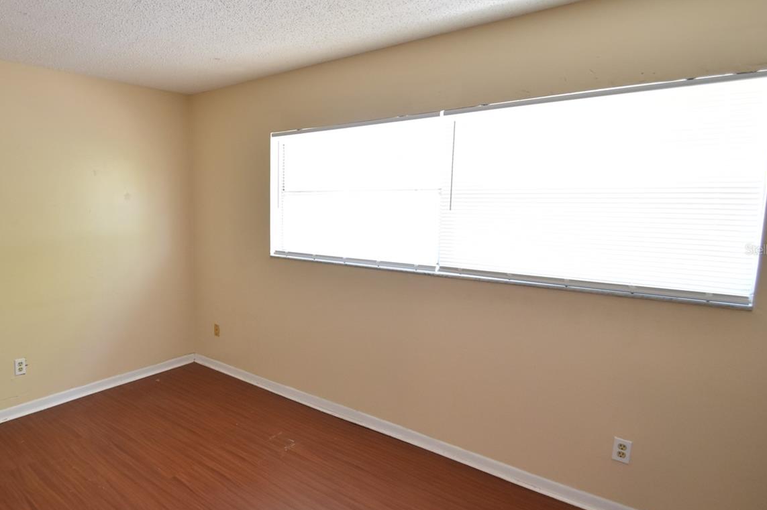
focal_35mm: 21
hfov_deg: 79.1
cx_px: 268
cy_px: 249
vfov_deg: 59.4
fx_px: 447
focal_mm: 10
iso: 800
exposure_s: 1/60
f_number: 3.5
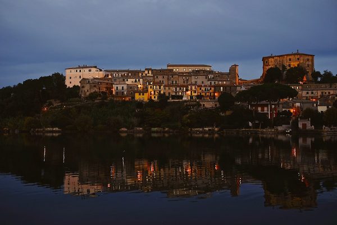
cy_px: 112
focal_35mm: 35
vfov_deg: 37.9
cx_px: 168
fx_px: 328
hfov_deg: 54.4
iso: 200
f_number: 2.5
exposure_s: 1/30
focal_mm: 23
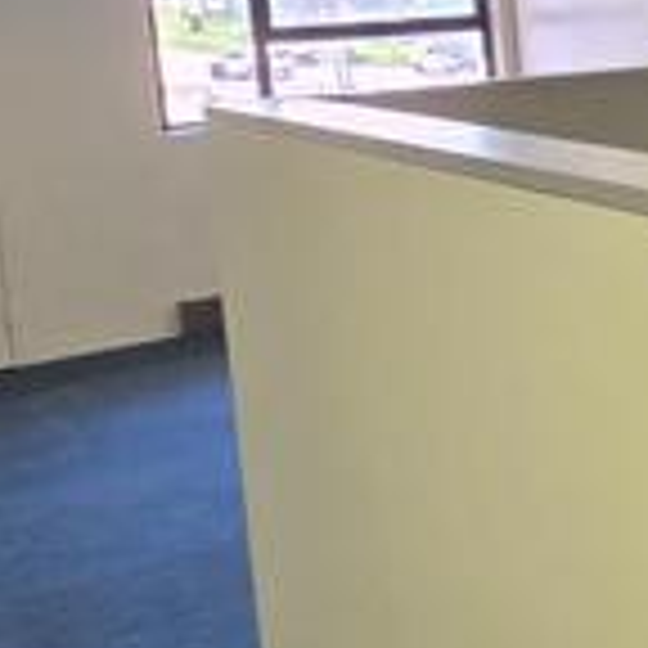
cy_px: 54
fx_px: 1355
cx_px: 1364
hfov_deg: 17.3
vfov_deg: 25.9
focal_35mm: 64
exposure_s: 1/100
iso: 160
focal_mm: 2.2
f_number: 1.9
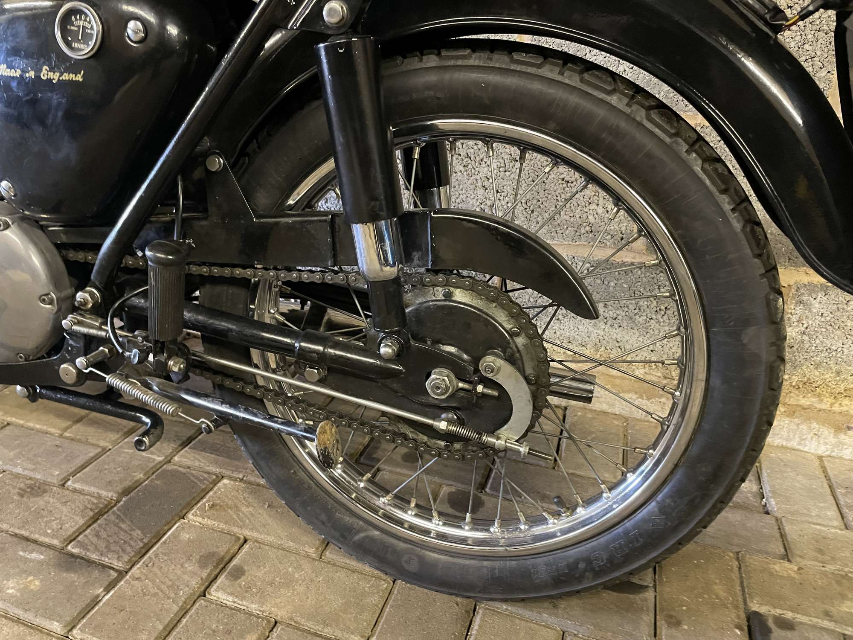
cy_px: 320
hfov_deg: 67.3
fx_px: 641
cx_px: 426
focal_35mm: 26
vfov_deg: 53.1
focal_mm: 4.2
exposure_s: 1/25
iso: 640
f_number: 1.6
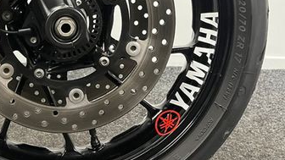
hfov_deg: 37.1
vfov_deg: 21.6
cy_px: 6
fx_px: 408
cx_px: 57
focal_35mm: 54
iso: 500
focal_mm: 5.1
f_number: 1.6
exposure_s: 1/50
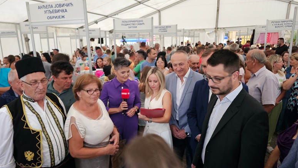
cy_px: 87
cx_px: 148
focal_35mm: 26
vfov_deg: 44.4
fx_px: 205
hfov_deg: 71.9
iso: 640
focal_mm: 6.3
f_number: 1.7
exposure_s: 1/40
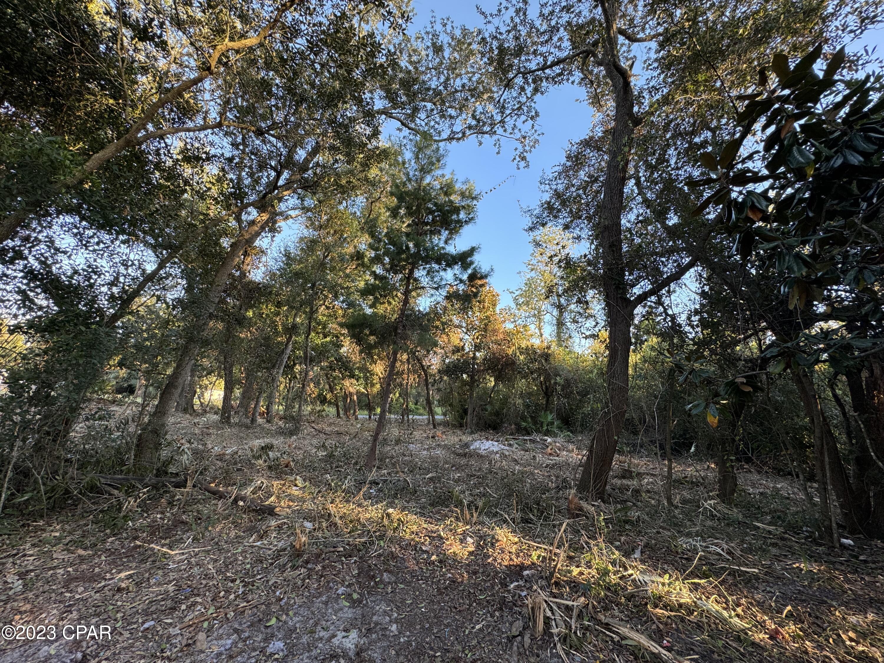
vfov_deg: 85.7
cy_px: 332
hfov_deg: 102.1
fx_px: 358
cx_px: 442
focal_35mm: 14
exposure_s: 1/99
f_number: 2.2
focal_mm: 2.22
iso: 40
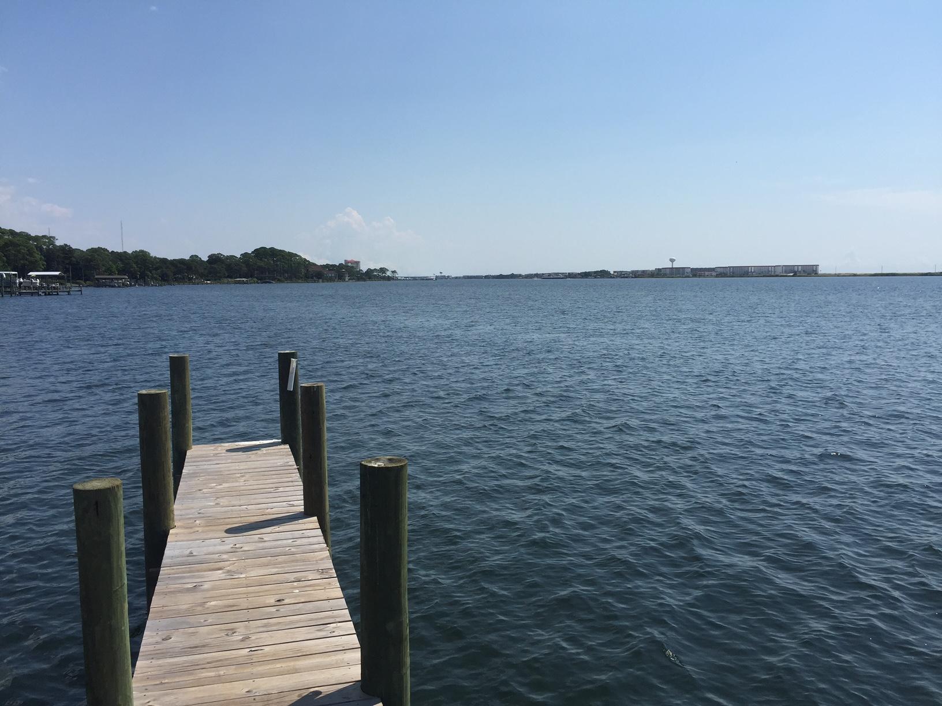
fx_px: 789
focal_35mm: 29
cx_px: 471
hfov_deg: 61.7
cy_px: 353
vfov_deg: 48.2
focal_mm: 4.15
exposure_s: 1/3597
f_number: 2.2
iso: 32
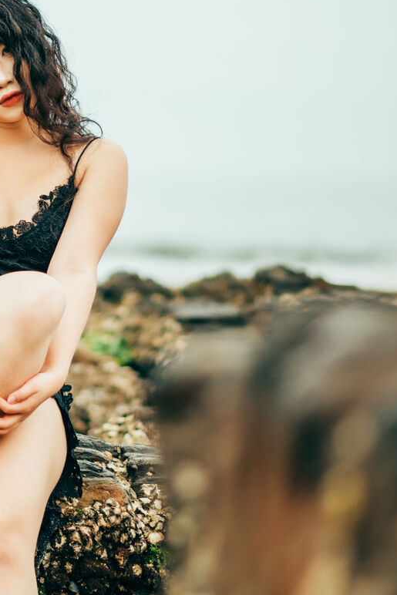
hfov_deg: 6.9
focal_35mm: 198
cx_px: 6
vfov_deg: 10.4
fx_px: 3274
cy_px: 264
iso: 320
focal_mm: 85
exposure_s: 1/800
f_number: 1.8
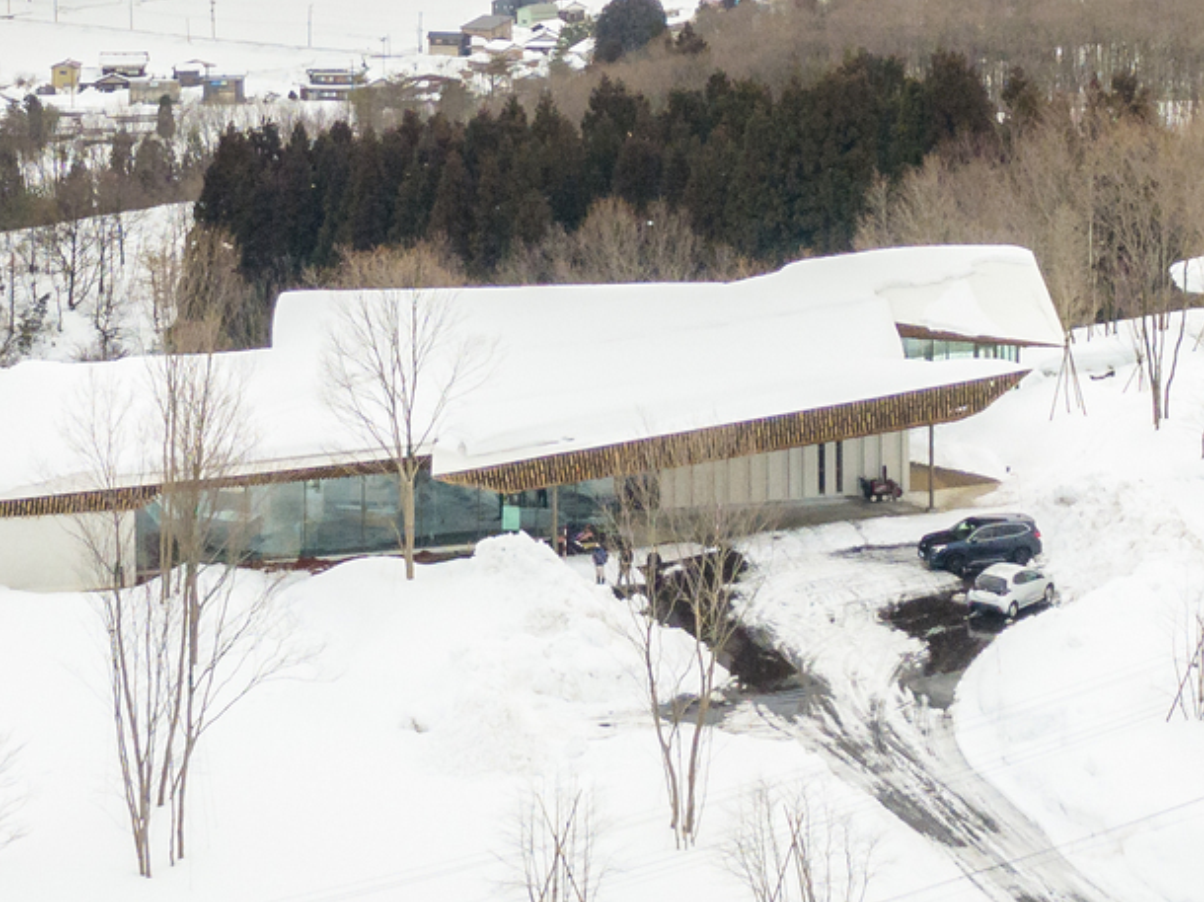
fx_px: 3651
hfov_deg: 18.7
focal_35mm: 105
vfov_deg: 13.8
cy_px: -82
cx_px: 659
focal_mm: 5.45
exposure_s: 1/320
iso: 110
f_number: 3.1
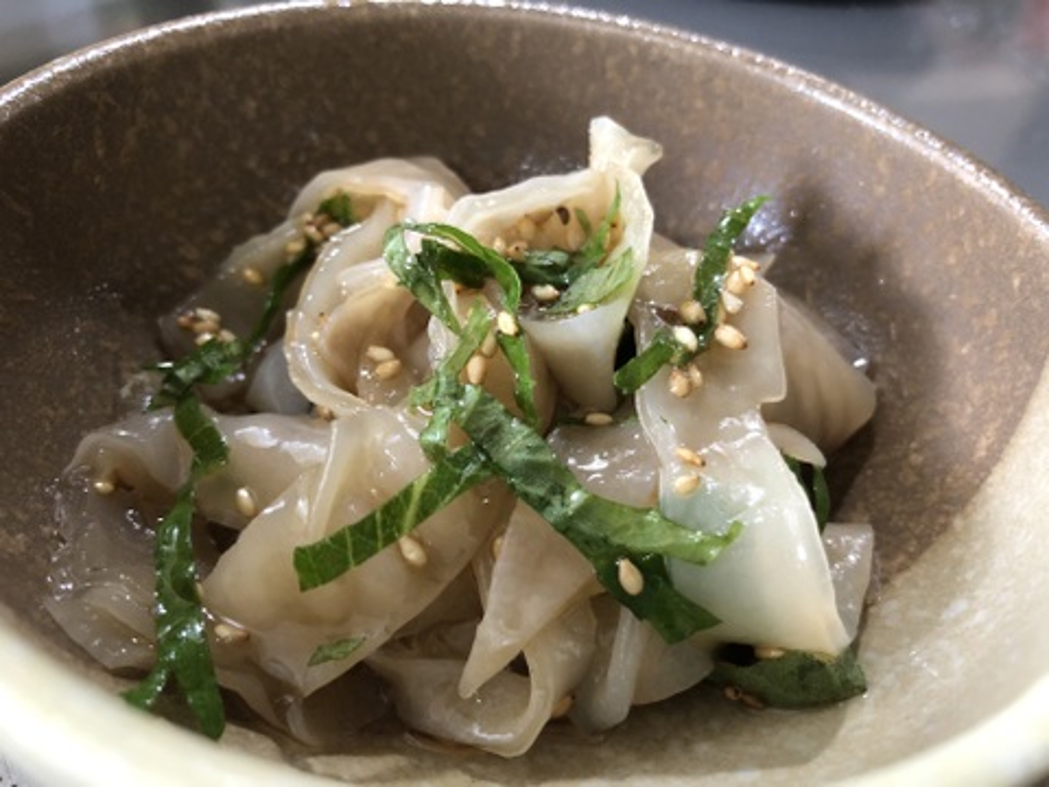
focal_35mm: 28
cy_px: 394
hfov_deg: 63.4
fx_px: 849
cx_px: 524
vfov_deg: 49.7
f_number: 1.8
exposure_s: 1/12
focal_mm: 3.99
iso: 100
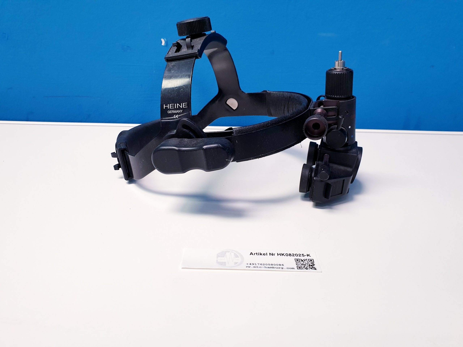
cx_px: 232
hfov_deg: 67.3
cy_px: 174
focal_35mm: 26
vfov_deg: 53.1
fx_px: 348
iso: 160
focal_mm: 4.3
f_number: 2.4
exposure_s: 1/50
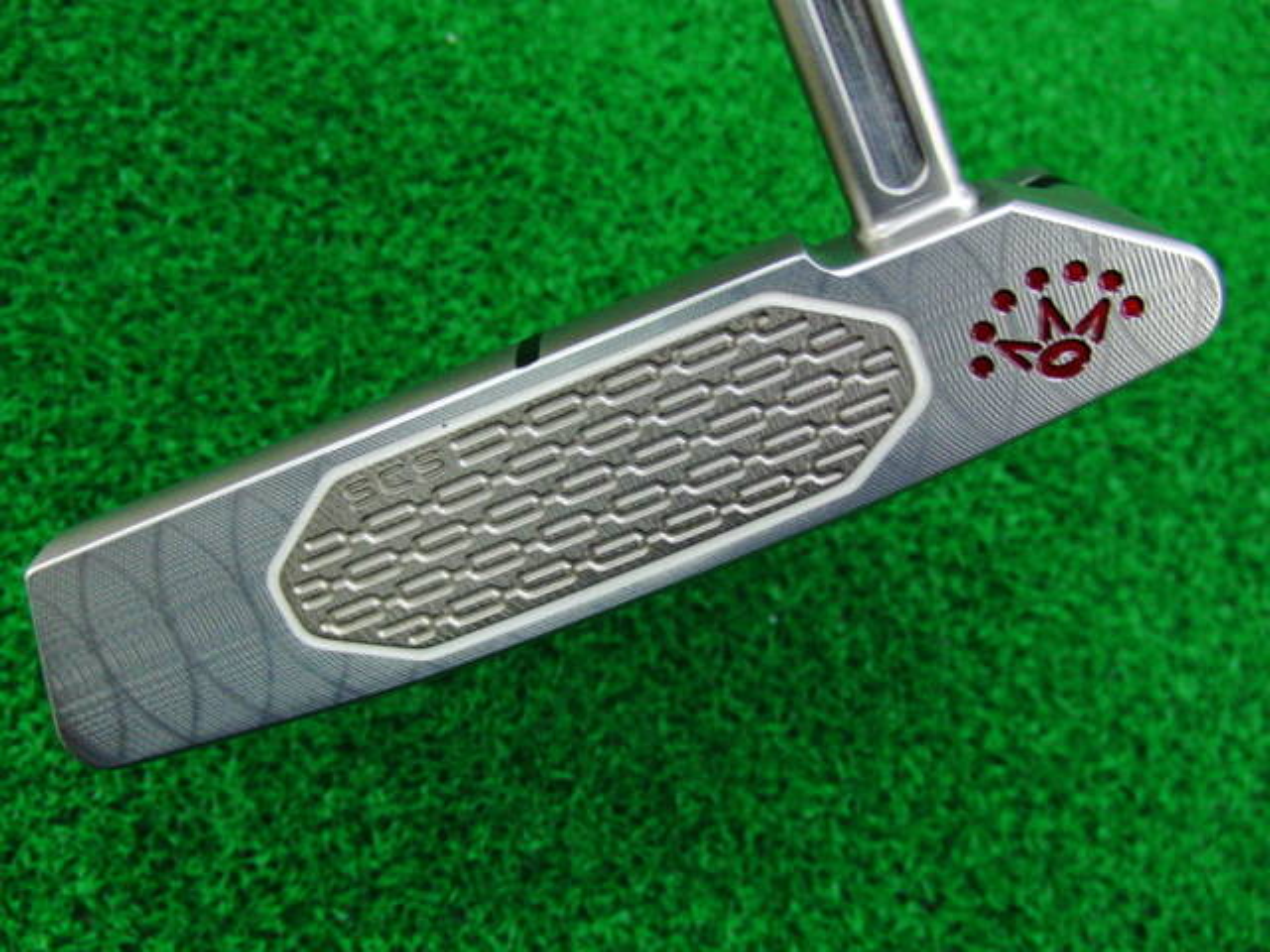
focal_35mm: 37
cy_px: 476
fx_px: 1357
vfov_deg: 38.7
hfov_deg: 50.1
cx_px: 635
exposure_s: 1/40
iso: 400
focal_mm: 6.42
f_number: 3.6
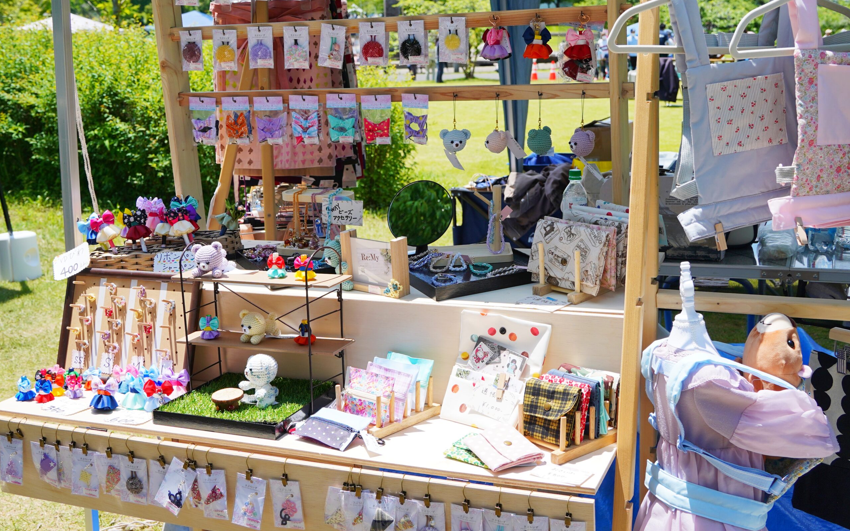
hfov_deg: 46.2
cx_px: 426
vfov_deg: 29.9
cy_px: 250
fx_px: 996
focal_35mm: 43
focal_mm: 28
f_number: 5.6
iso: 200
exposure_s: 1/1000
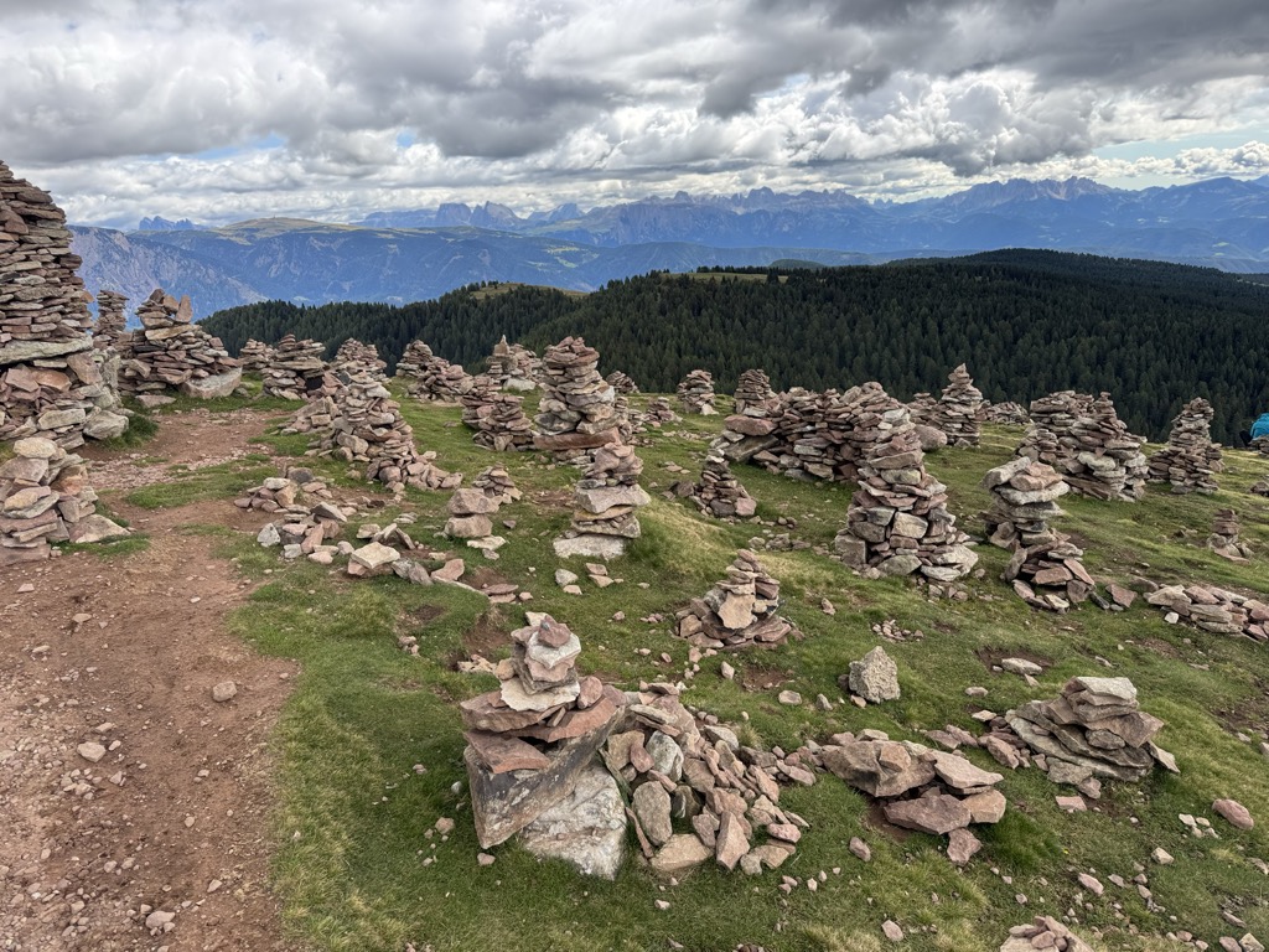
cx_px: 634
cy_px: 476
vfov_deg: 56.8
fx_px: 880
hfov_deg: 71.6
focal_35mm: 24
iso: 80
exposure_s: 1/1151
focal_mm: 6.76
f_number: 1.78
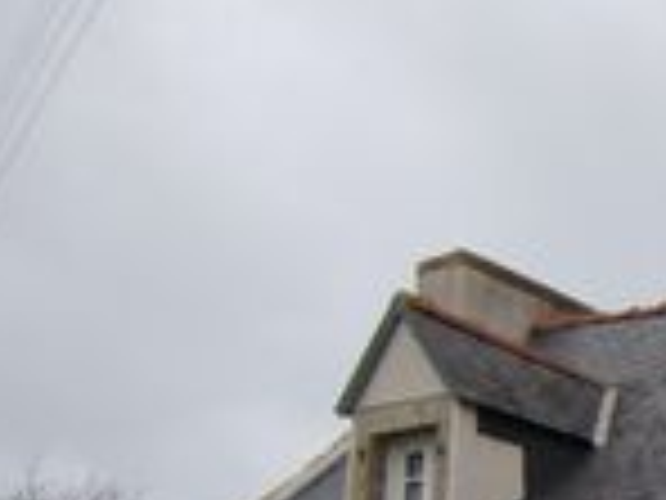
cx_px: 1251
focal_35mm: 61
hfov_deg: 20.3
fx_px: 1174
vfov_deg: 20.6
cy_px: 748
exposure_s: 1/205
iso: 50
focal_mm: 1.65
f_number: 2.2
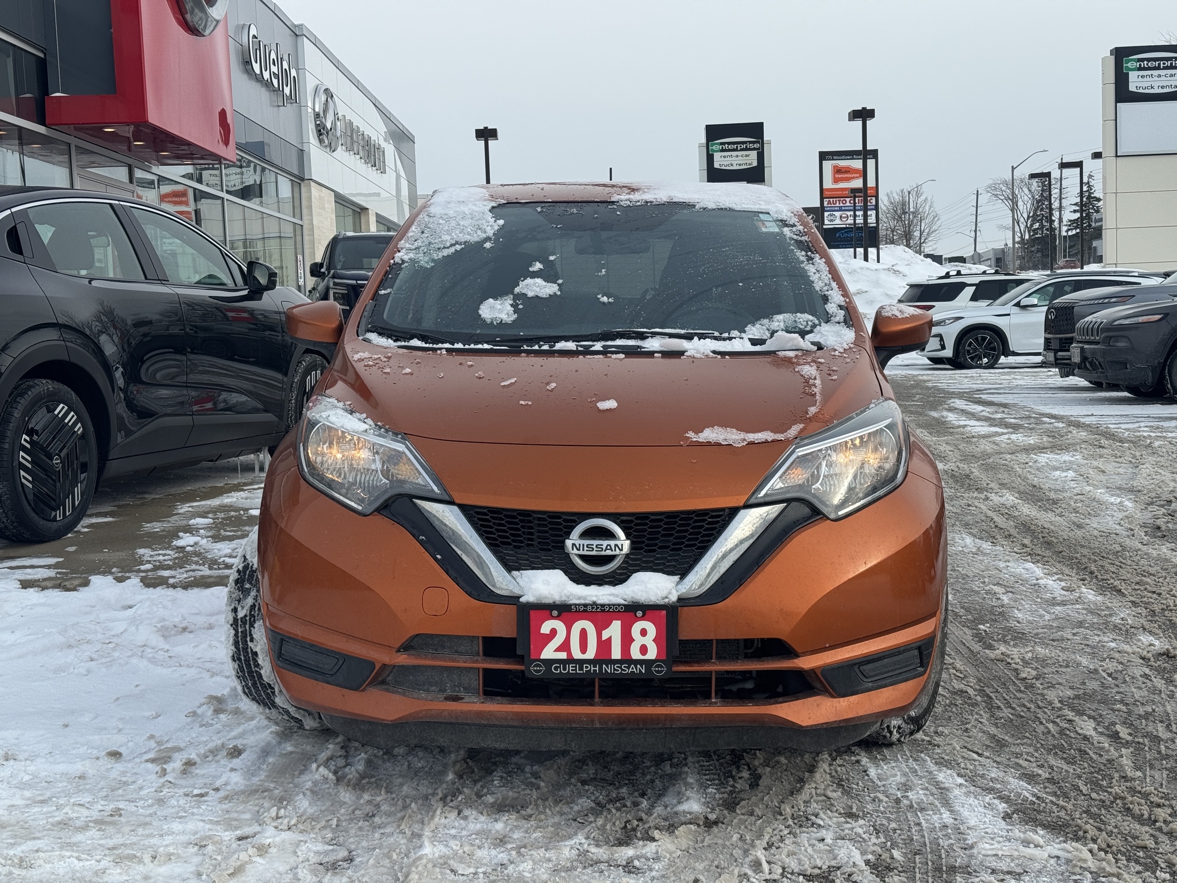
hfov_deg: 39.7
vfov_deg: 30.3
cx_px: 588
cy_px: 442
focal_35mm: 48
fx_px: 1632
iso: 64
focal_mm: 6.76
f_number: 1.78
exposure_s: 1/3257
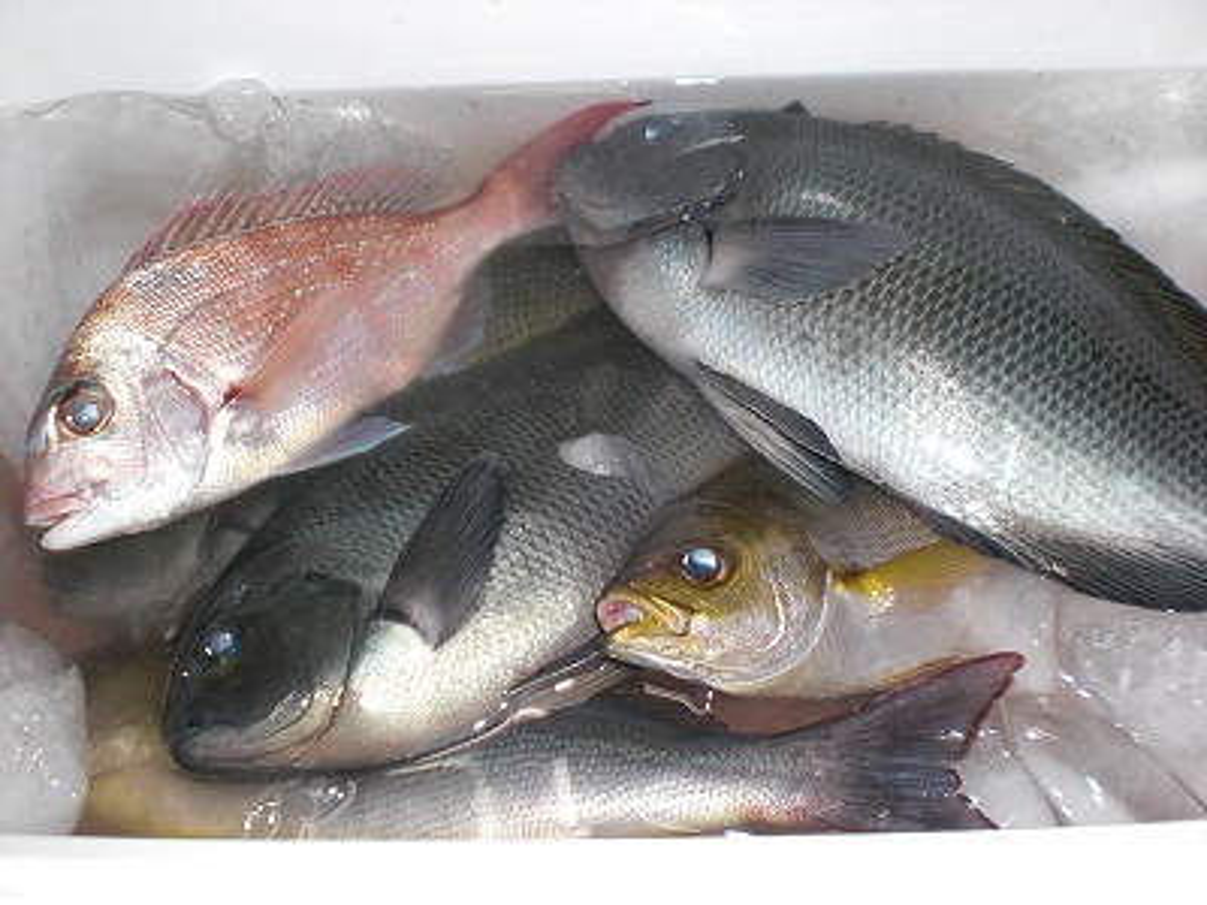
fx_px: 1325
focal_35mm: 38
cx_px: 604
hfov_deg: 49.0
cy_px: 452
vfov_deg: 37.7
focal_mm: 6.3
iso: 100
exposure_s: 1/60
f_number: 3.1
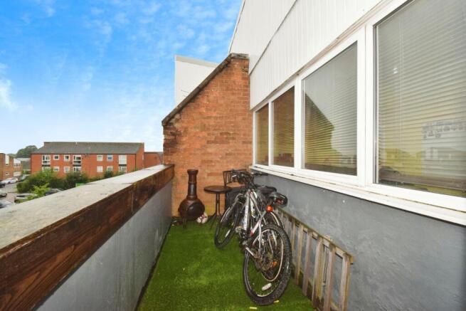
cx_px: 233
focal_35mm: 15
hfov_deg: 100.4
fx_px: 194
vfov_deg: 77.4
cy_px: 156
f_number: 13
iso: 1000
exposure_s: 1/60
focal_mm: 10
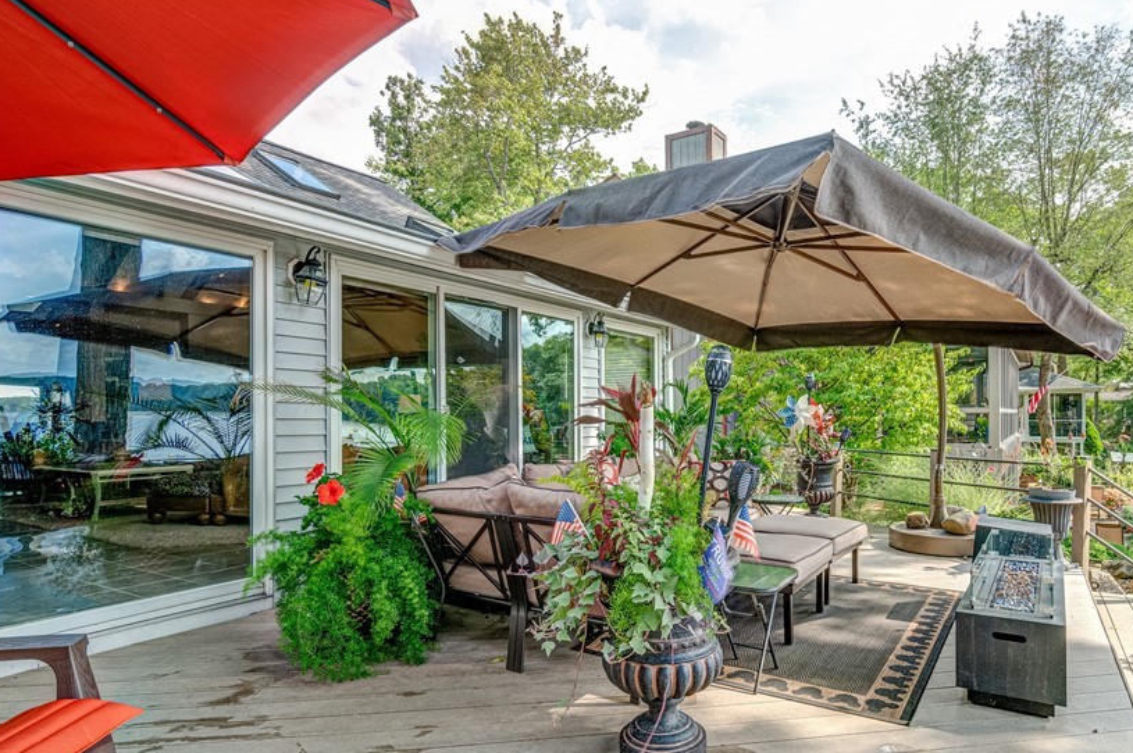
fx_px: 629
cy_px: 422
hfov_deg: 83.1
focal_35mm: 20
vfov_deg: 61.7
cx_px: 673
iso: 320
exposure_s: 1/200
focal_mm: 10
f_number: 7.1
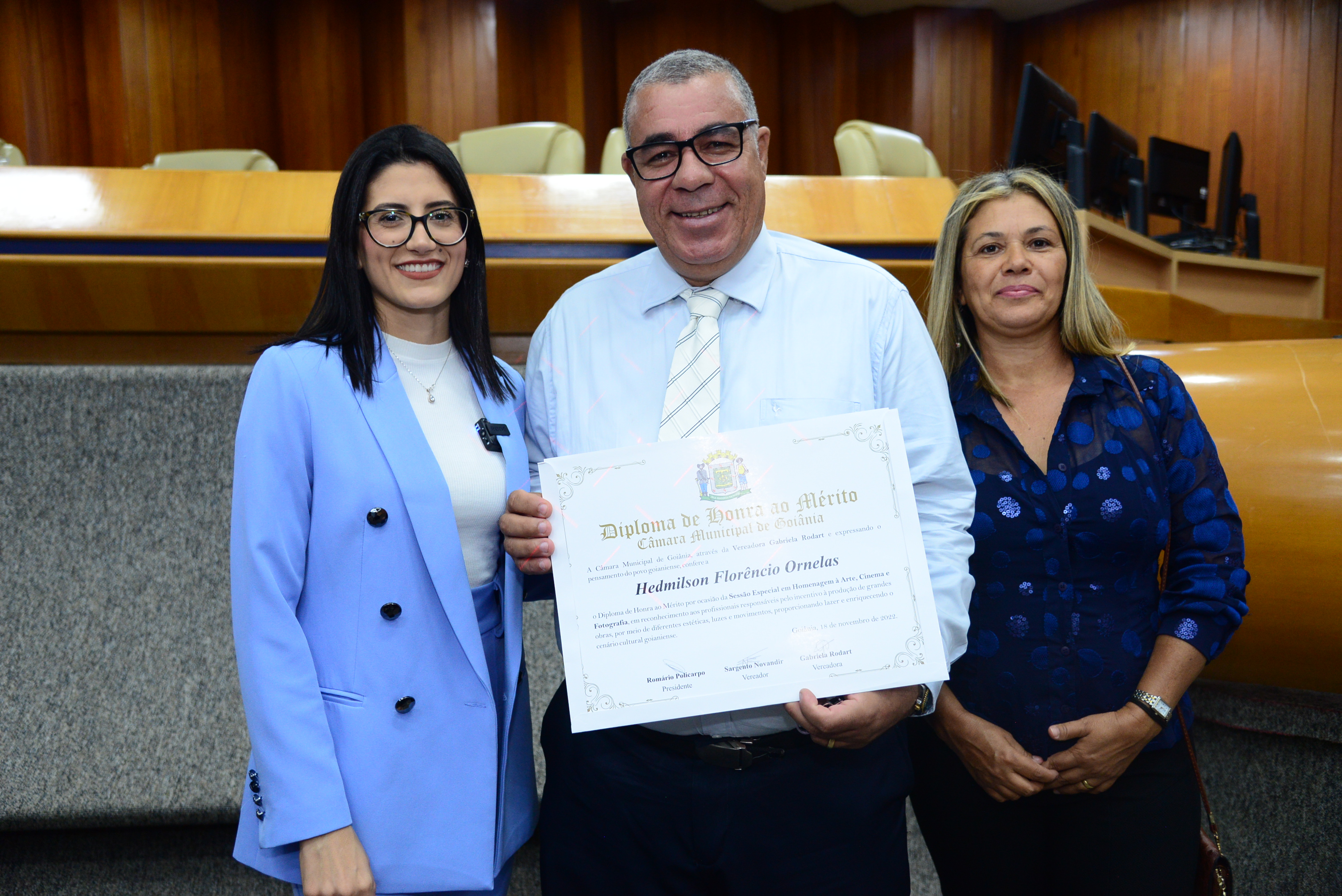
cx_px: 671
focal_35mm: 32
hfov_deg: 58.7
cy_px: 448
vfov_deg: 41.1
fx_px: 1193
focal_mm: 32
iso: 2000
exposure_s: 1/125
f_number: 4
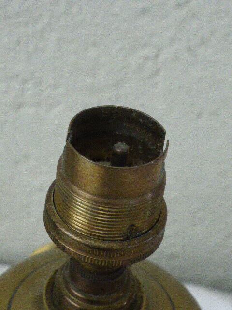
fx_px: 929
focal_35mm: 104
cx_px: 116
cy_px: 155
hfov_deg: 14.2
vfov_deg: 18.9
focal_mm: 17.1
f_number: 5.3
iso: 1600
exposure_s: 1/250
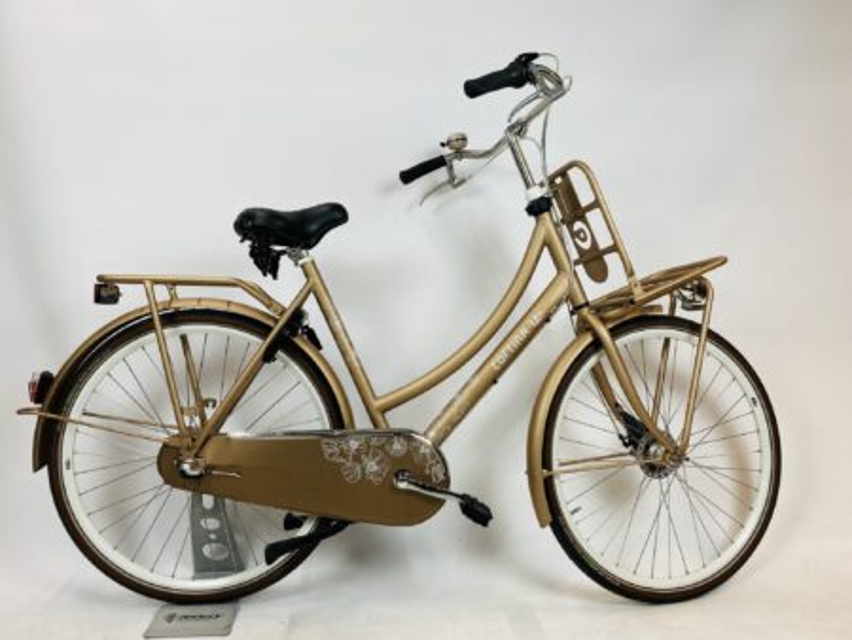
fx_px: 640
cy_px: 320
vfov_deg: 53.1
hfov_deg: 67.3
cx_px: 426
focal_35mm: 26
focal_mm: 4.25
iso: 80
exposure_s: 1/100
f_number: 1.8
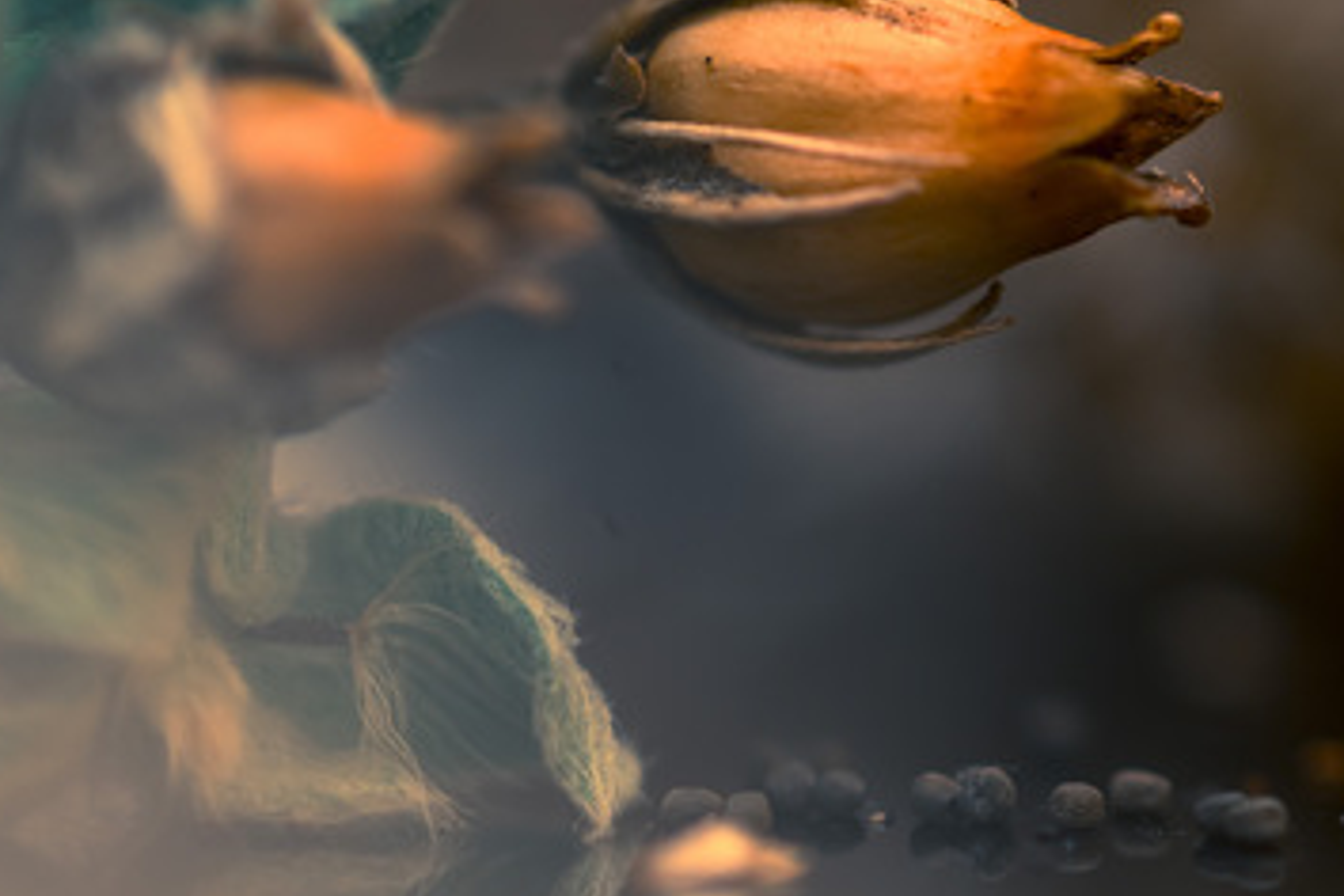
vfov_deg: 6.7
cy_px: 488
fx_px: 7640
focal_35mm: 205
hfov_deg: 10.1
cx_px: 664
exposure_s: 10
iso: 200
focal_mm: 105
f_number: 4
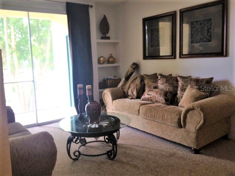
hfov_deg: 52.6
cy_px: 88
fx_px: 238
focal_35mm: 35
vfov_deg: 40.7
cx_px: 118
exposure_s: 1/40
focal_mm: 4.28
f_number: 2.4
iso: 50
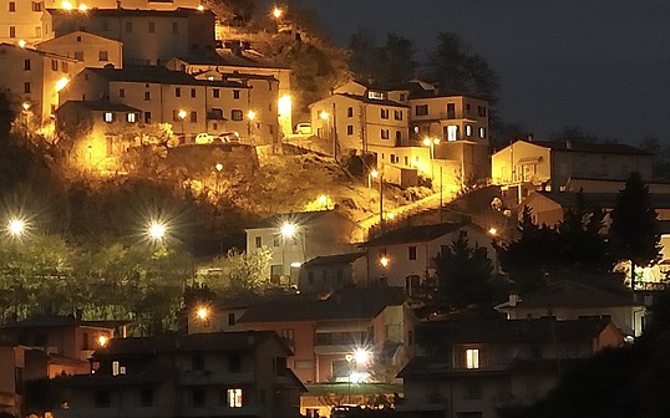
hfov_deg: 6.4
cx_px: -233
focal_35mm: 327
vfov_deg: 4.0
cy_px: 347
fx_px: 5970
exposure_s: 46.2
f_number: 10
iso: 200
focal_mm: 48
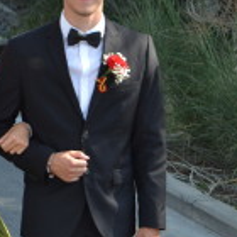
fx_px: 1863
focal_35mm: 240
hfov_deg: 7.2
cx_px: -10
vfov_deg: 7.3
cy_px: 161
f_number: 5.6
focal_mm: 55
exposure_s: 1/125
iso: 140
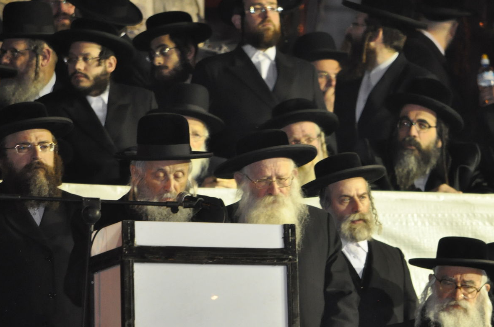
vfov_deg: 2.6
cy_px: 149
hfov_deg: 3.9
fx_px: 7328
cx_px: 282
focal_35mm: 535
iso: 2000
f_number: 5.6
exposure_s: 1/60
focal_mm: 300
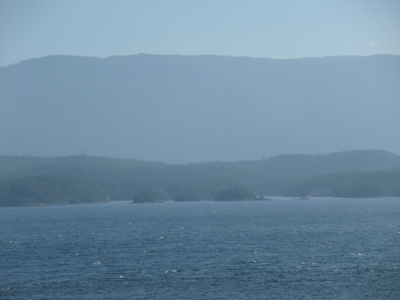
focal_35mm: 130
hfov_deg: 15.2
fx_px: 1502
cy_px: 150
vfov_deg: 11.4
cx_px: 200
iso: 80
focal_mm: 23.3
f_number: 5.5
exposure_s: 1/500
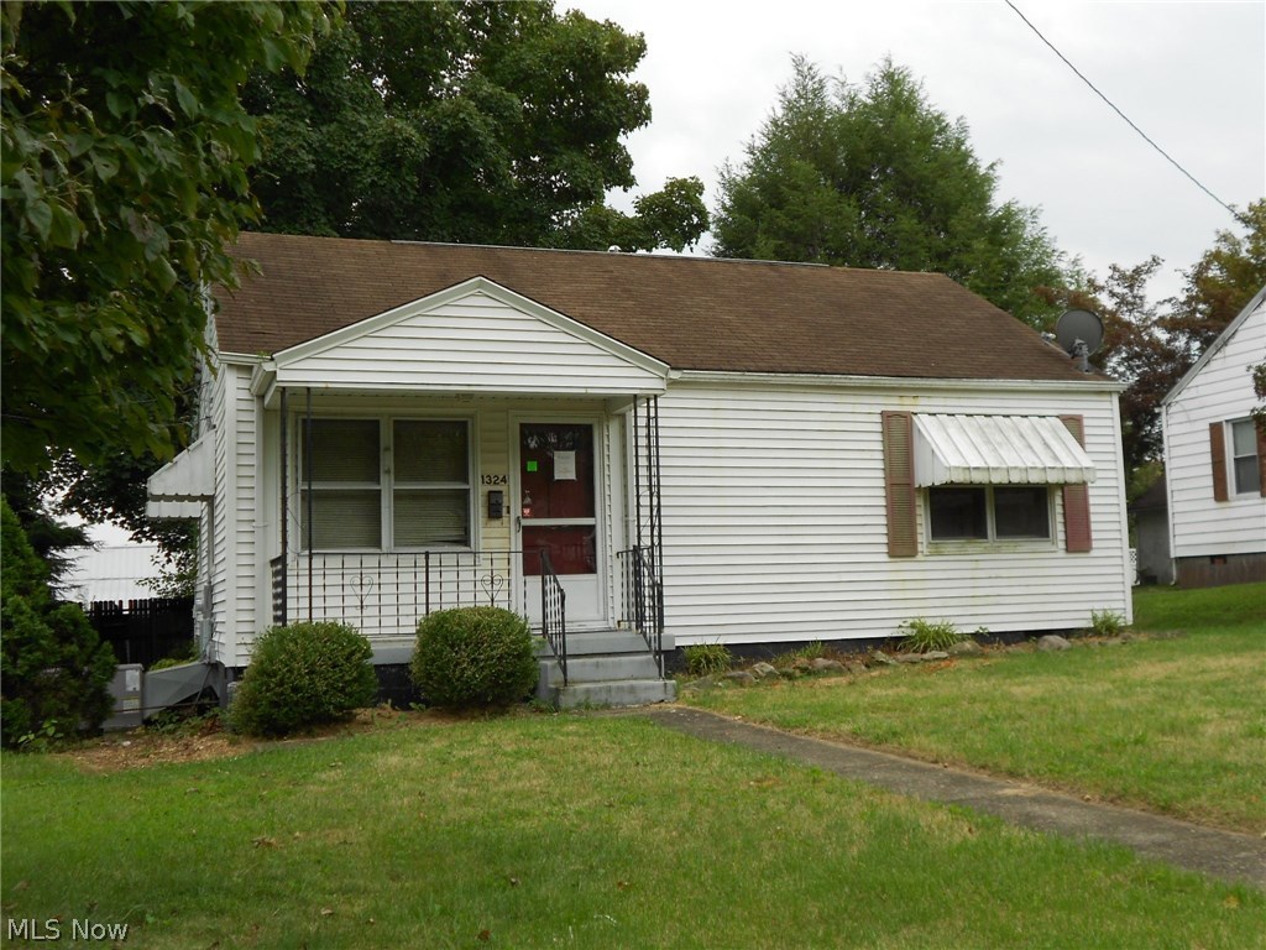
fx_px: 1353
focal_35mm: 37
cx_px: 633
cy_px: 475
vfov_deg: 38.7
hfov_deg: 50.1
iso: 80
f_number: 3.9
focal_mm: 6.7
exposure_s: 1/200
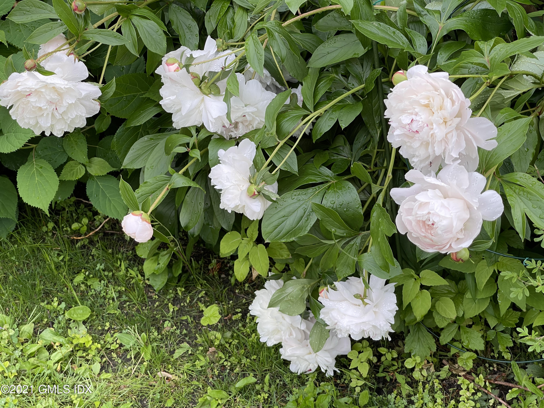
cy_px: 204
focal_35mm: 64
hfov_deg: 30.3
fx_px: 1006
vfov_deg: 22.9
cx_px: 272
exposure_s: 1/122
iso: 20
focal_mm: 7.5
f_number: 2.2
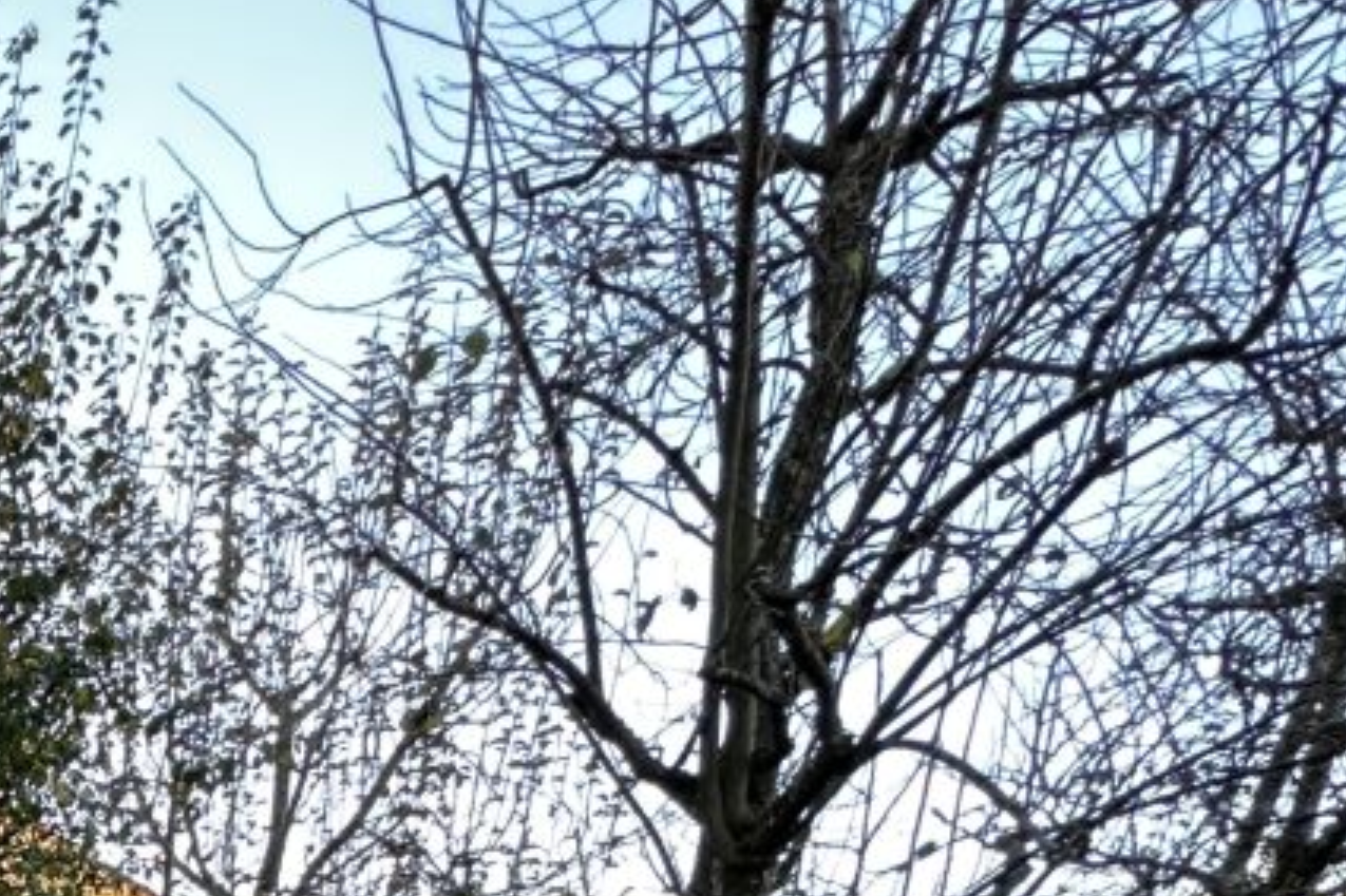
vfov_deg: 20.4
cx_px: -808
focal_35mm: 48
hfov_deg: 26.0
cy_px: 1593
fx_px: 1794
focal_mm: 2.22
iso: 100
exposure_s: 1/99
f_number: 2.2
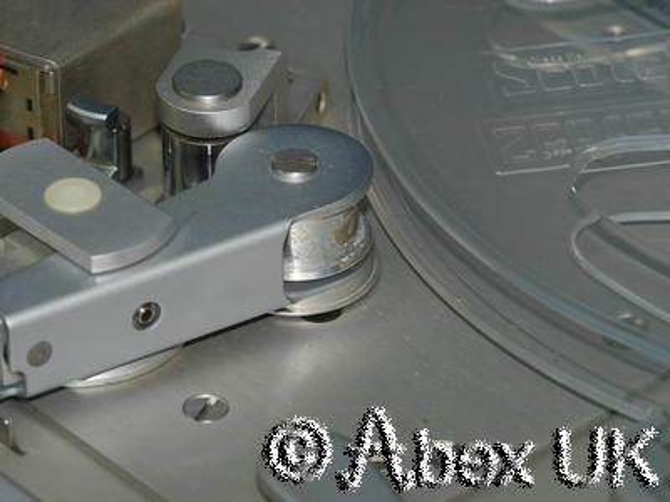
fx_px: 5419
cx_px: 335
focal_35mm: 280
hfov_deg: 7.1
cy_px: 251
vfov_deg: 5.3
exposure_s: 1/60
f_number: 11
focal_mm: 140
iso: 400
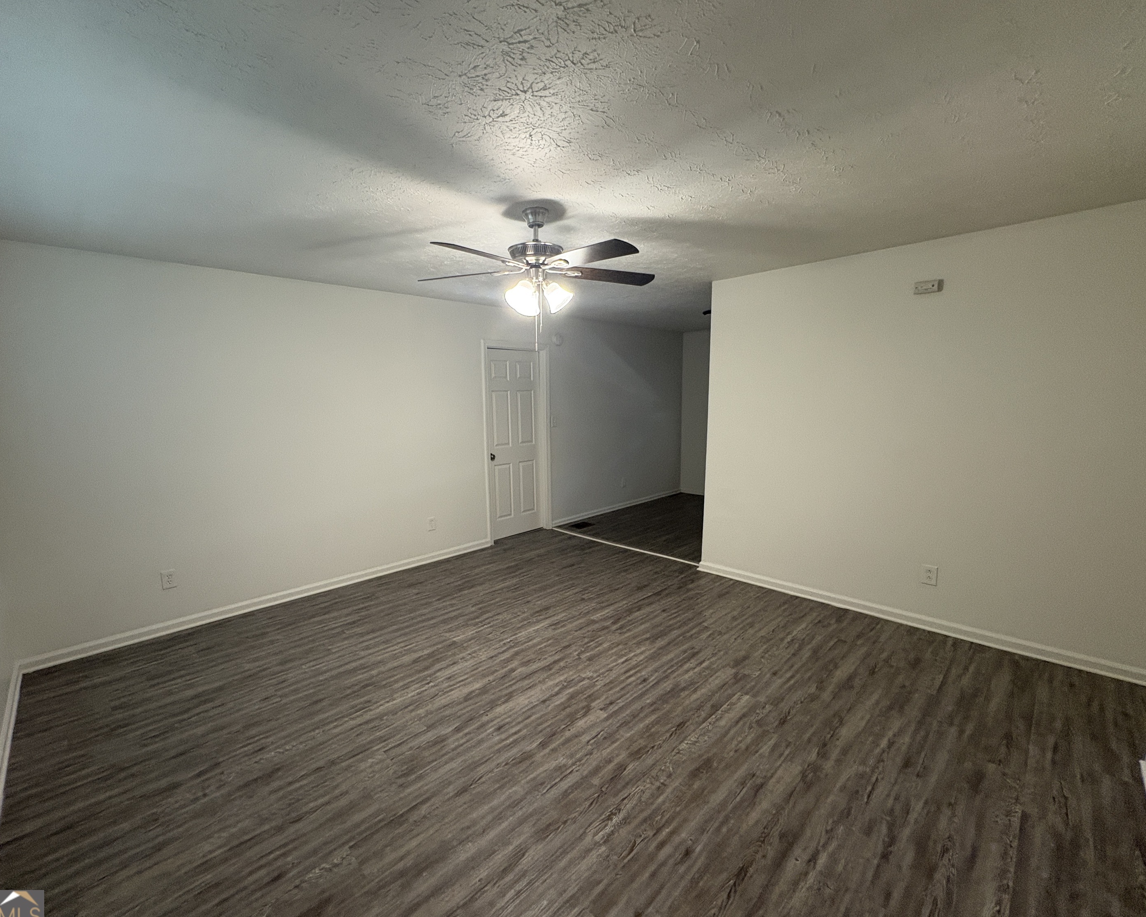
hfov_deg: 96.6
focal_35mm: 15
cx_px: 532
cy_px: 465
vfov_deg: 84.0
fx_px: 509
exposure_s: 1/60
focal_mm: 2.22
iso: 400
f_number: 2.2
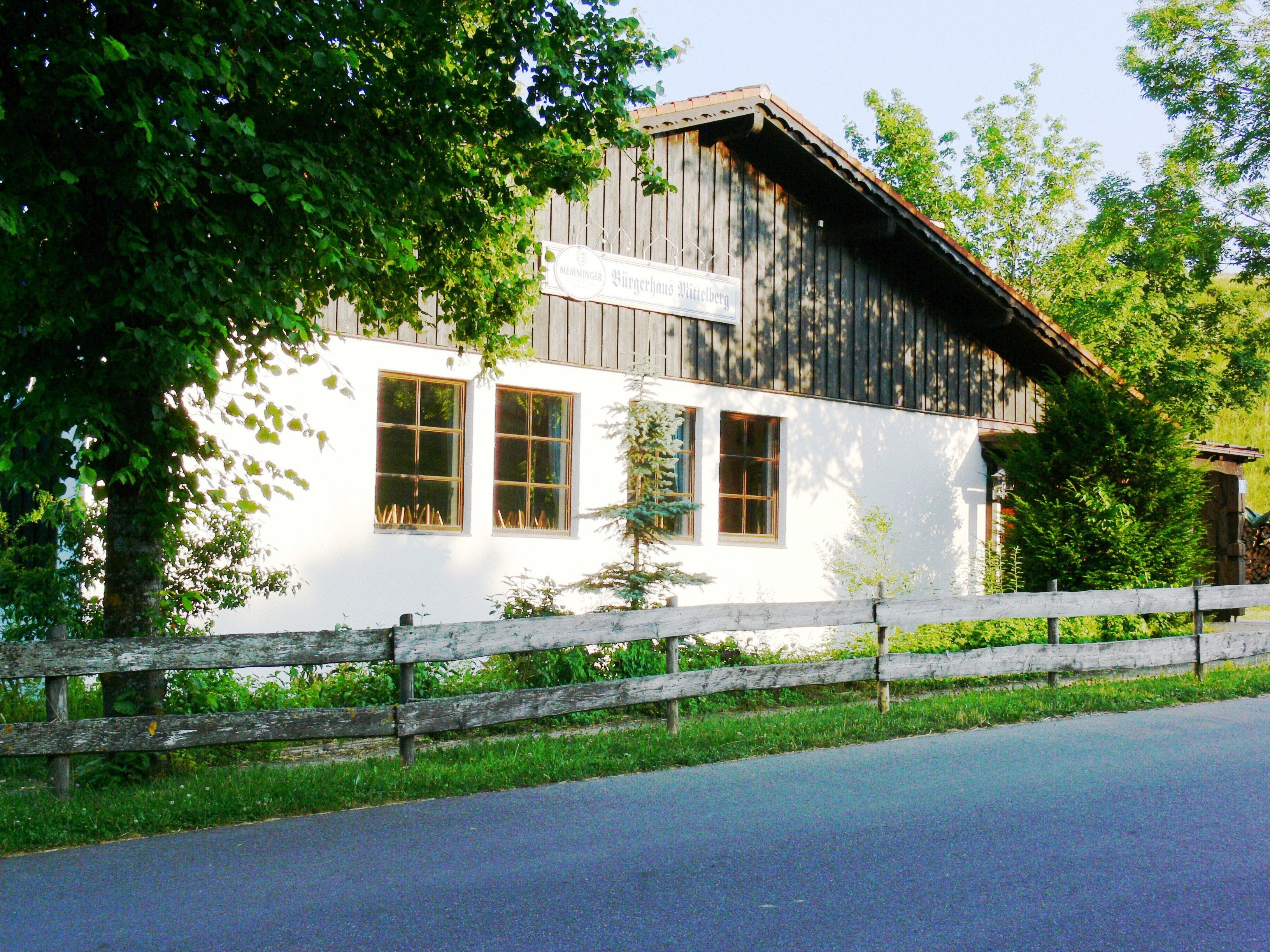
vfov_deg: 26.6
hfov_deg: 34.9
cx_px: 635
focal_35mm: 55
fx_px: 2018
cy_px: 476
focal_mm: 11.5
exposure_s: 1/160
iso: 80
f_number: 5.6
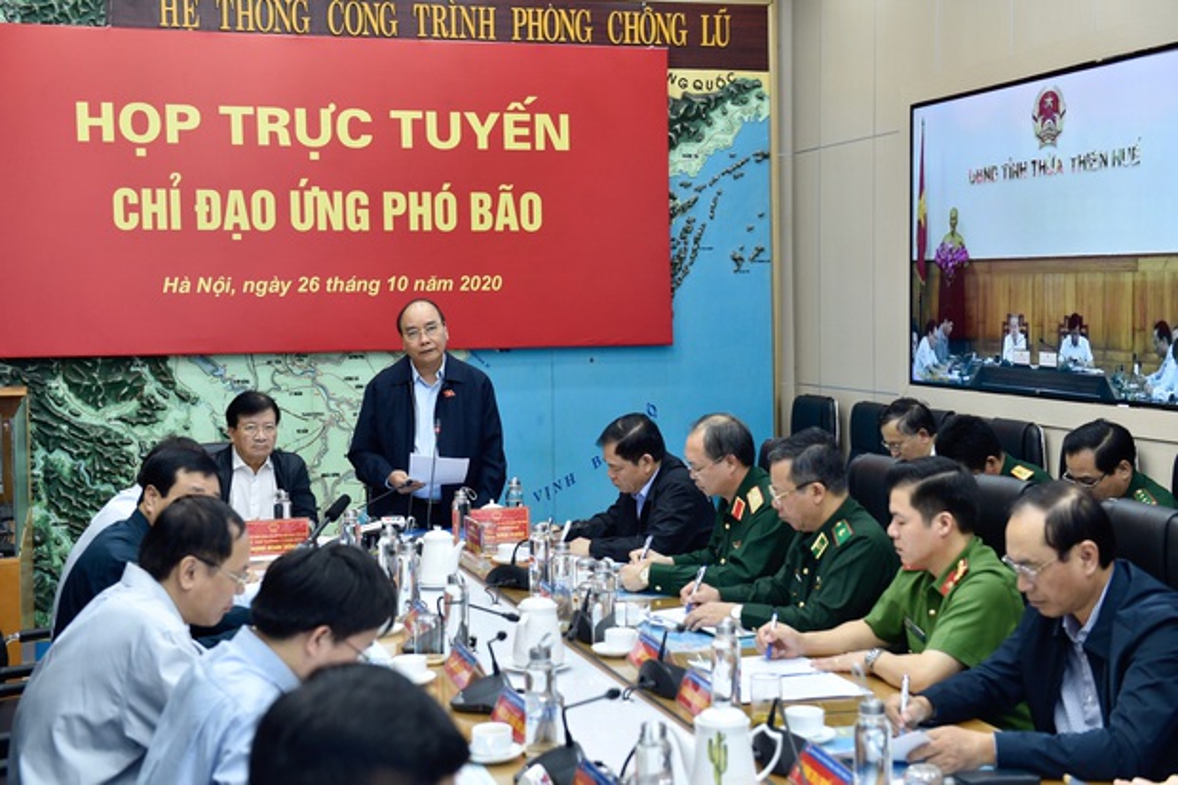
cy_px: 392
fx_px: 1799
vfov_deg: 24.6
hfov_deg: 36.3
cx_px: 589
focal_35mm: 55
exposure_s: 1/125
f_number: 4
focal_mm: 55
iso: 1000
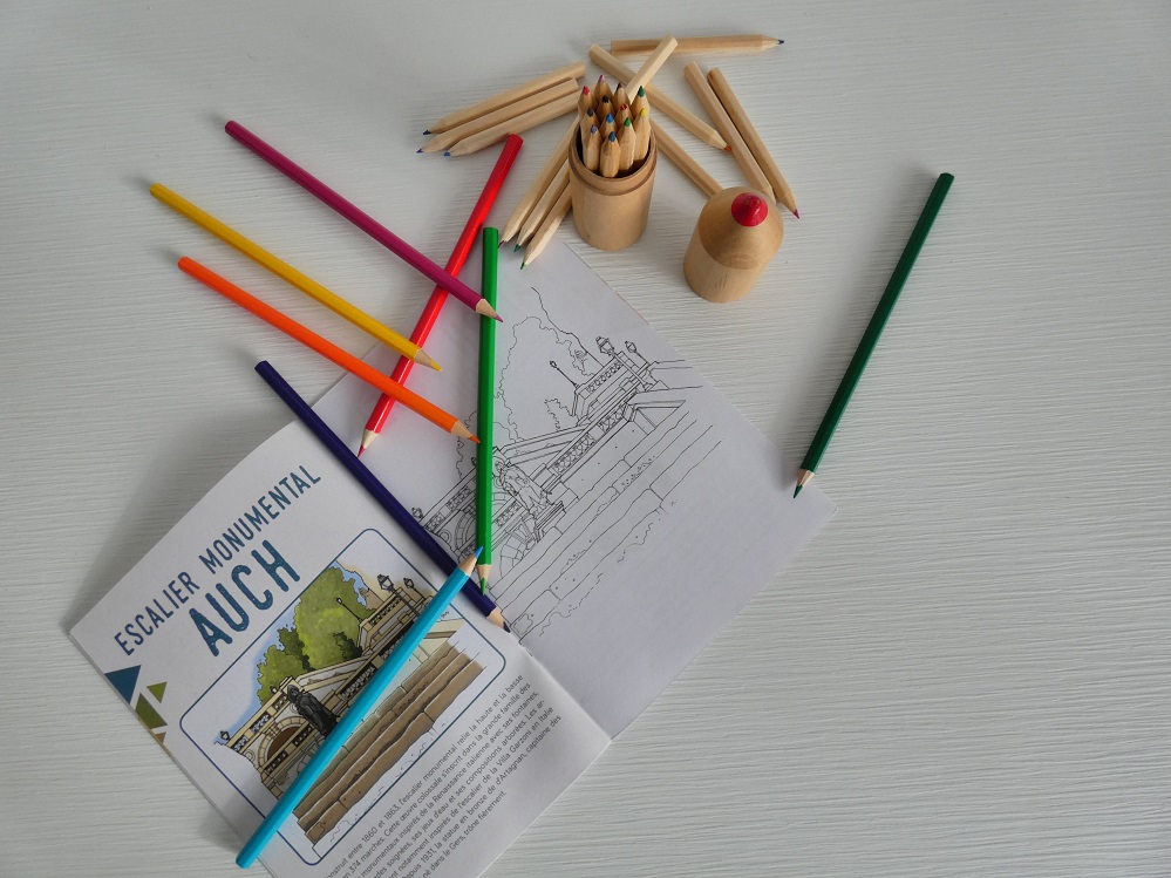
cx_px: 586
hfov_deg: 81.8
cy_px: 439
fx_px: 676
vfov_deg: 66.0
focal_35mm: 20
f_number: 2.8
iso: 320
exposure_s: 1/160
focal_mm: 3.6
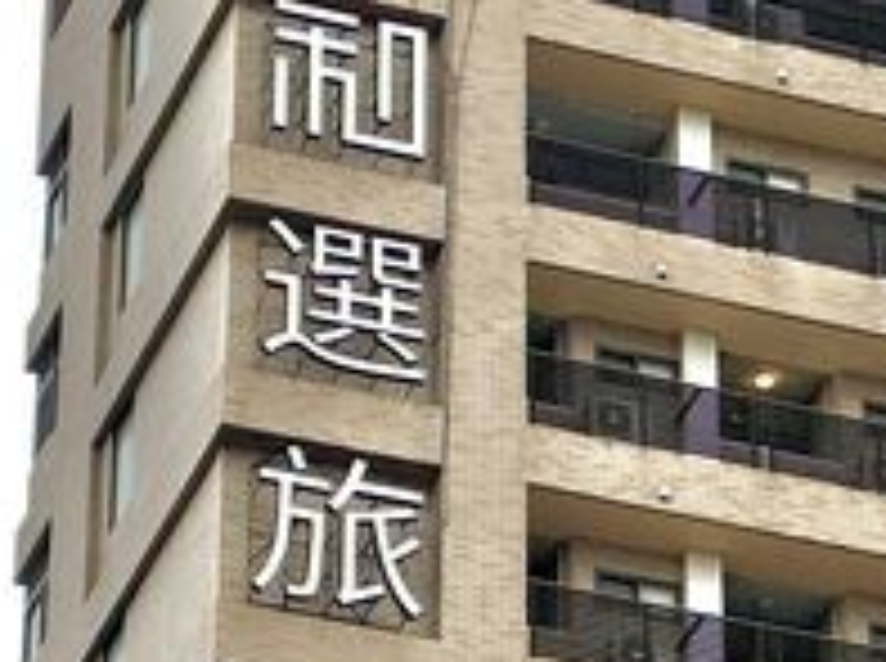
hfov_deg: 8.4
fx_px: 6004
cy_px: 288
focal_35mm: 235
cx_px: 720
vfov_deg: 6.3
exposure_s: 1/372
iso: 25
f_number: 2.8
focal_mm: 9
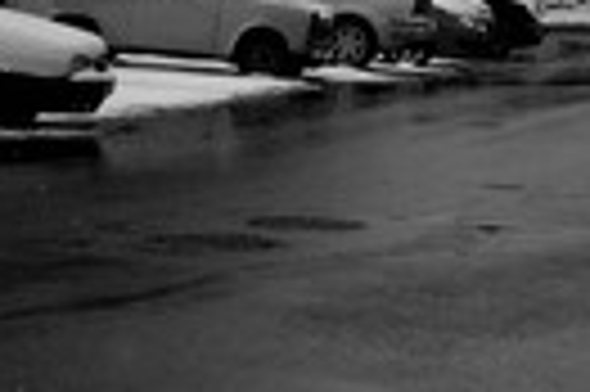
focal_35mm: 202
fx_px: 3306
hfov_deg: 10.1
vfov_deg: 6.3
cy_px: -741
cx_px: 599
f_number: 11
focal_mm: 22
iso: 400
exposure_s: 1/500
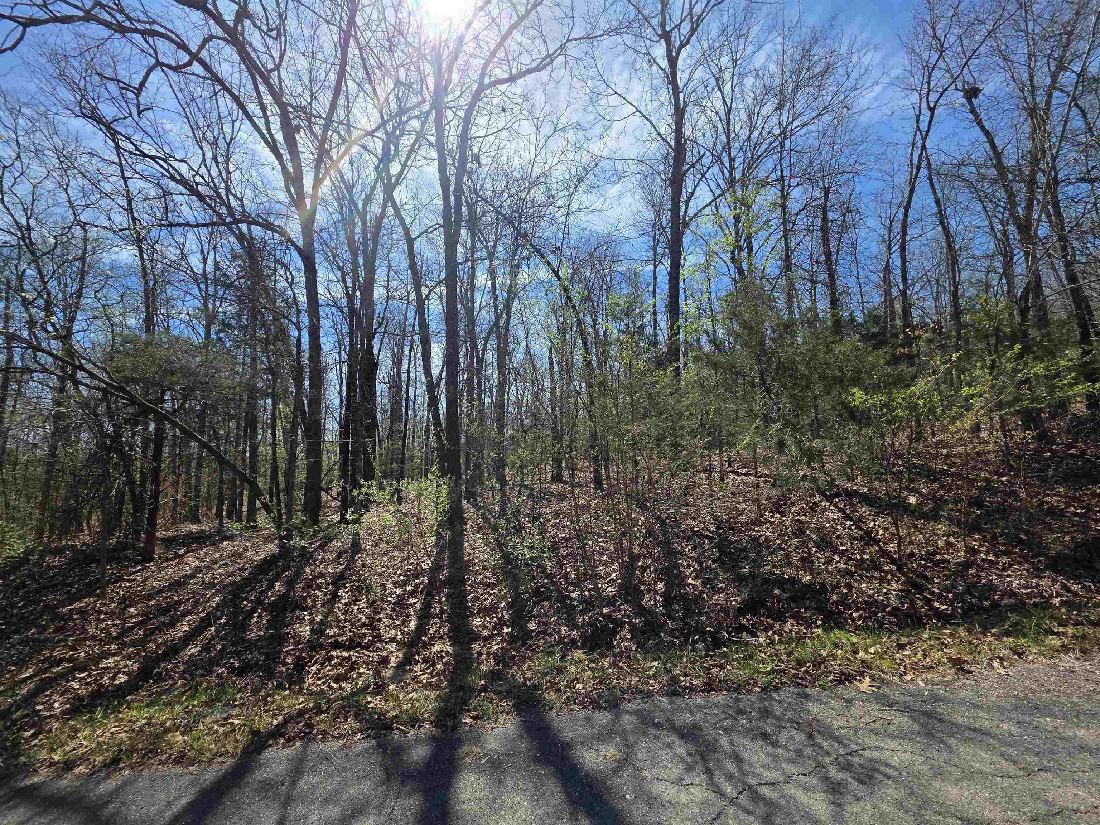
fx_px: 413
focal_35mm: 13
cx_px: 550
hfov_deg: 106.2
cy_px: 412
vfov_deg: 89.9
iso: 40
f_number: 1.9
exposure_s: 1/1513
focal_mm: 2.2
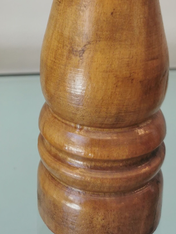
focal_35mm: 67
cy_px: -19
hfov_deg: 21.5
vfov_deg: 26.8
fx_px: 454
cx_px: 23
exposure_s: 1/100
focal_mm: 5.58
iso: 80
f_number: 1.8
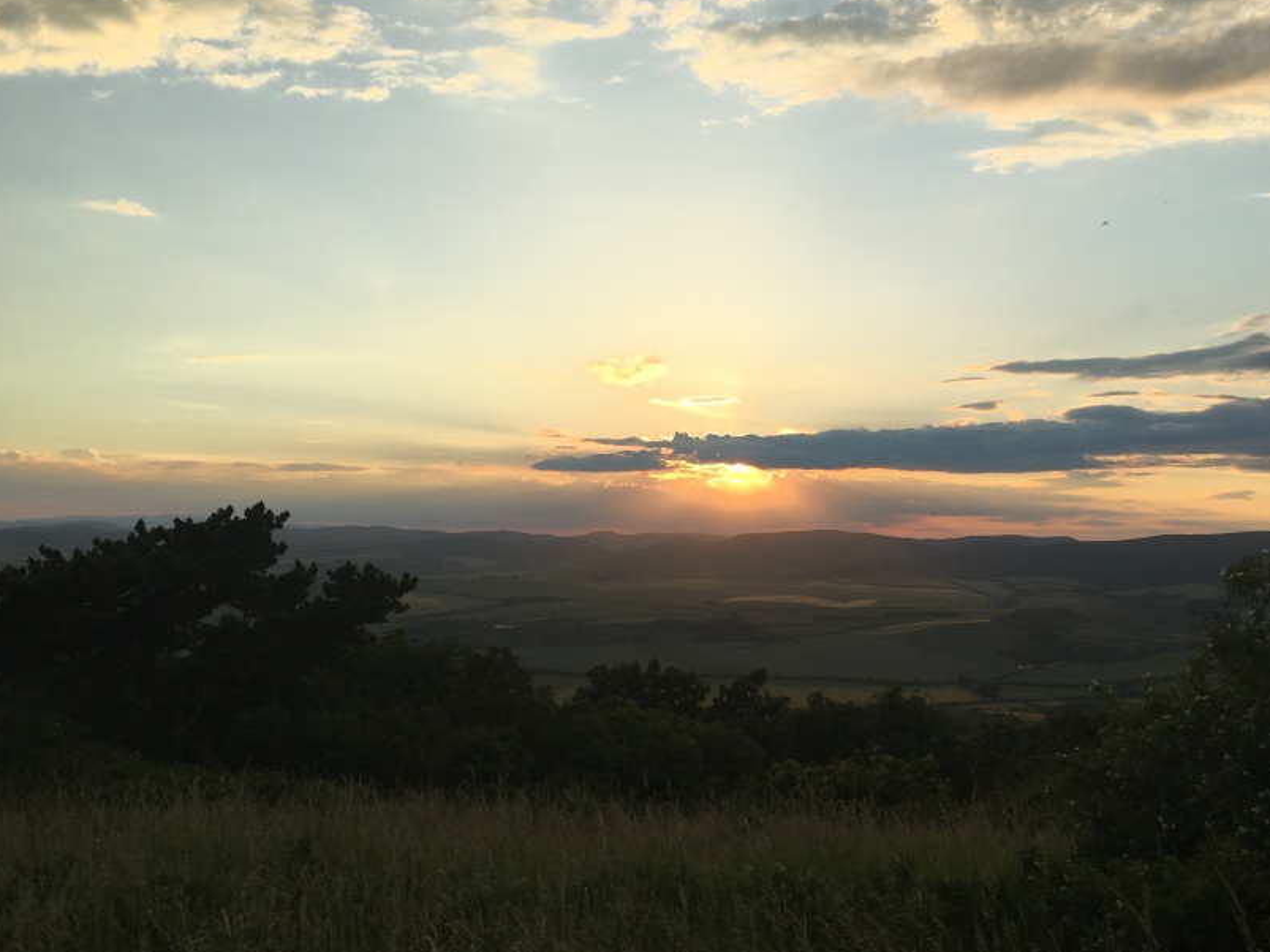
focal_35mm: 37
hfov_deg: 50.0
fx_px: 1357
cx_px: 724
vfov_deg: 38.5
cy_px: 571
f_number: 2.2
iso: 25
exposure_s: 1/999
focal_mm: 4.15
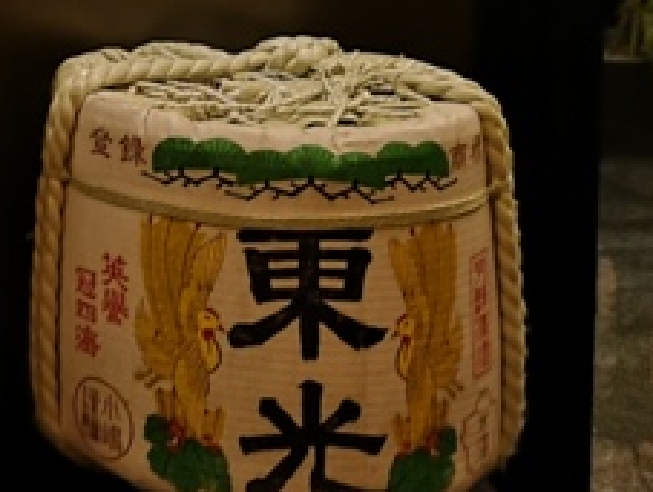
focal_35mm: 95
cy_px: -222
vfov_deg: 14.6
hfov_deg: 18.2
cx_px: -337
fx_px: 1795
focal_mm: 3.95
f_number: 1.8
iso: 400
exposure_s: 1/25
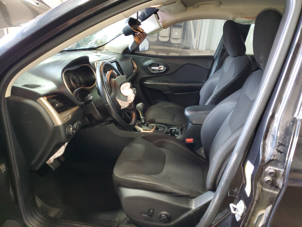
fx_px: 227
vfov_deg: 53.1
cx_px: 151
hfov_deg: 67.3
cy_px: 114
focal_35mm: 26
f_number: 1.5
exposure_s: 1/20
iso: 321
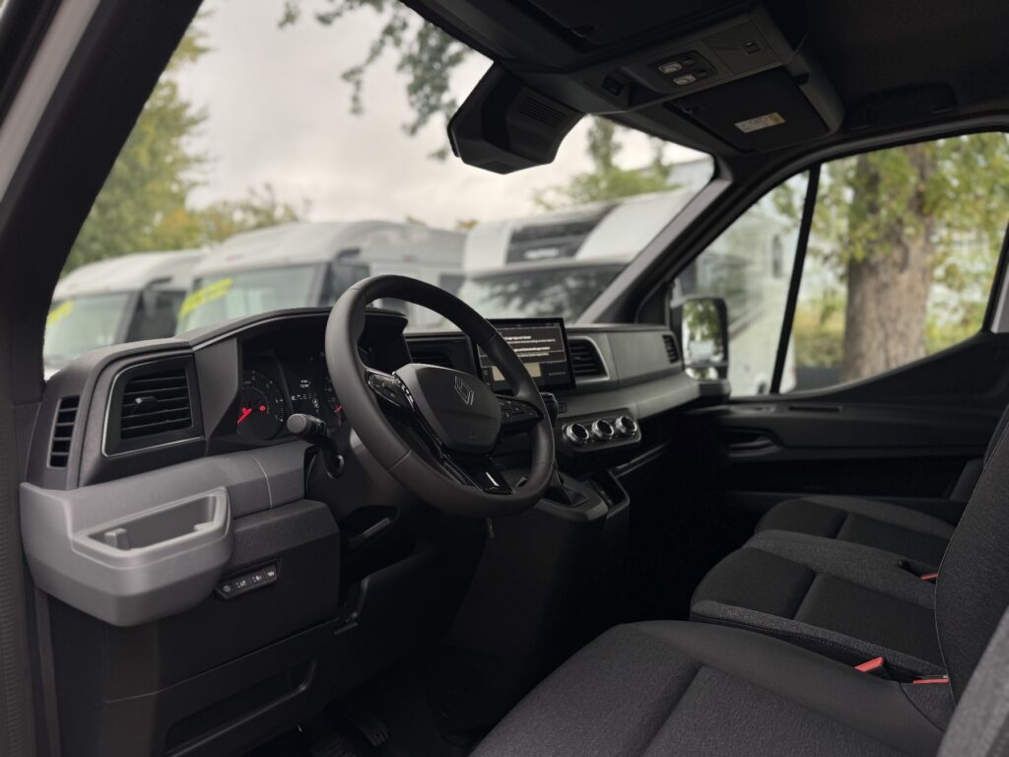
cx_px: 504
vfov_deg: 56.8
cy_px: 378
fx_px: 700
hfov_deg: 71.6
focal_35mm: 24
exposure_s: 1/121
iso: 50
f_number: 1.78
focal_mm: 6.76
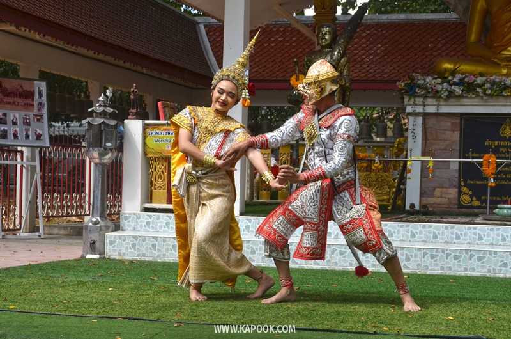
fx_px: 1020
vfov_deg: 18.8
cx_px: 256
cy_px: 170
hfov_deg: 28.1
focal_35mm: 72
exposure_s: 1/400
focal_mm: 48
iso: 200
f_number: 7.1
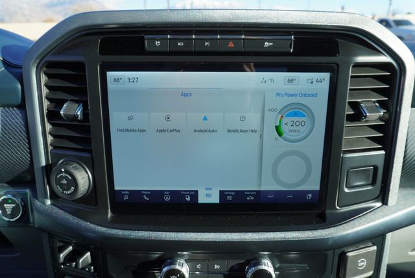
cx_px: 208
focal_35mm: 24
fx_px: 277
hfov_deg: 73.7
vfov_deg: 53.2
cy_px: 139
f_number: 5.6
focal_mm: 16
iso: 100
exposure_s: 1/125
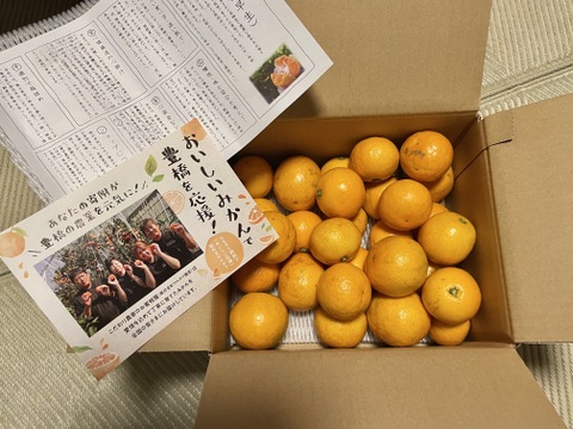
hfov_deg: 67.3
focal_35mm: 26
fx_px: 430
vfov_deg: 53.1
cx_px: 286
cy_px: 214
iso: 250
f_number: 1.6
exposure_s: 1/60
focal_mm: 4.2
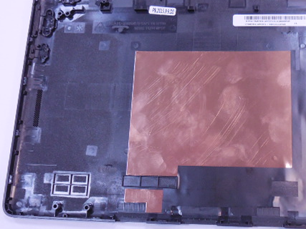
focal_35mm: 51
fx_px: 451
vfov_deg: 28.5
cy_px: 112
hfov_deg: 37.1
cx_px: 206
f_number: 3.9
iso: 800
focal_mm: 6
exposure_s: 1/50
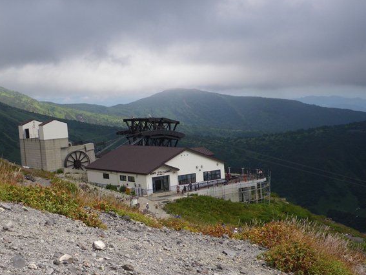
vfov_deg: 20.4
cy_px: 168
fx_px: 761
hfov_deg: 27.0
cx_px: 169
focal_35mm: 72
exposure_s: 1/200
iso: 50
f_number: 5.3
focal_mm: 9.1
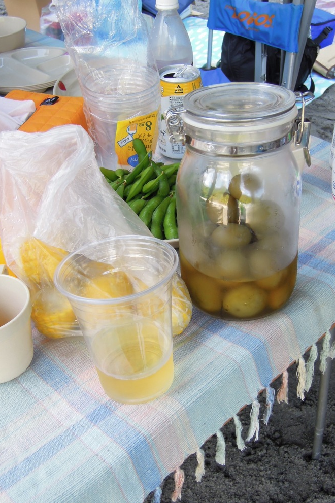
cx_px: 184
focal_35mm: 42
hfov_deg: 31.8
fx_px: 587
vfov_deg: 46.4
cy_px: 252
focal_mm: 7.2
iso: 160
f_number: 3.3
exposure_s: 1/50
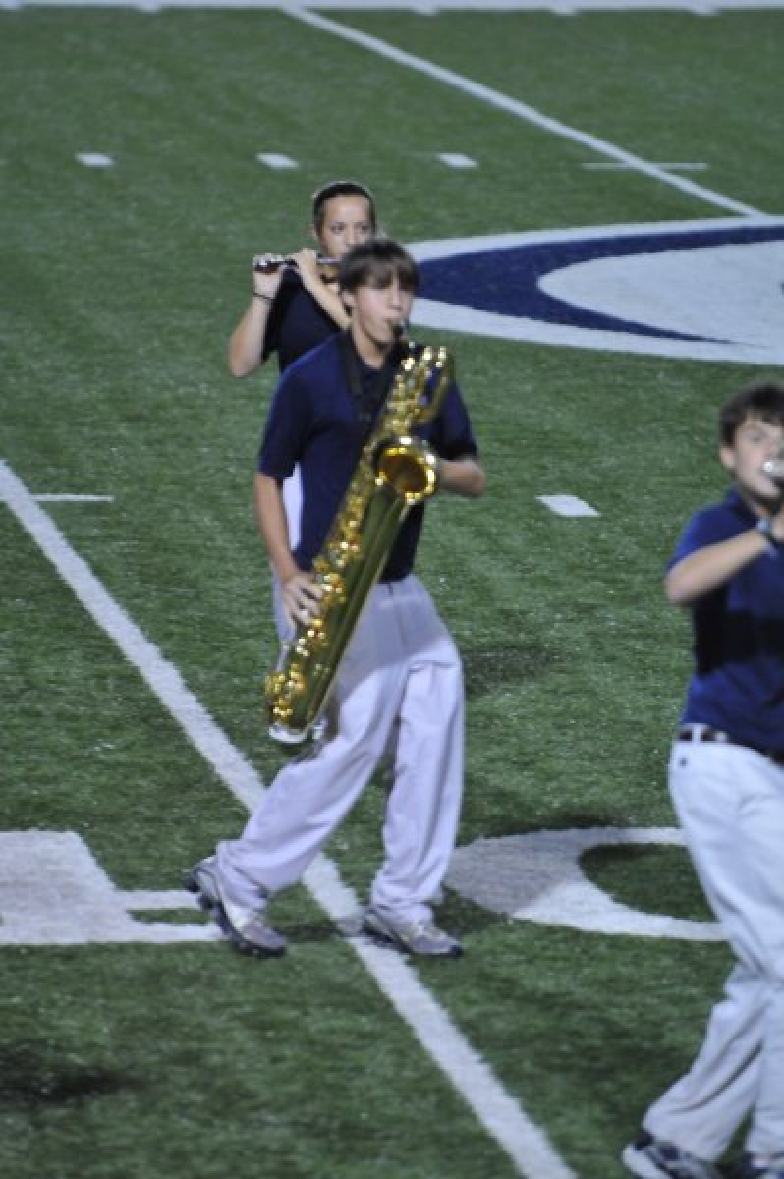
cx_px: 392
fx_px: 9816
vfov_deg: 6.9
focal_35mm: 300
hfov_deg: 4.6
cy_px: 590
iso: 1600
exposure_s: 1/200
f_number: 2.8
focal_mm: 200
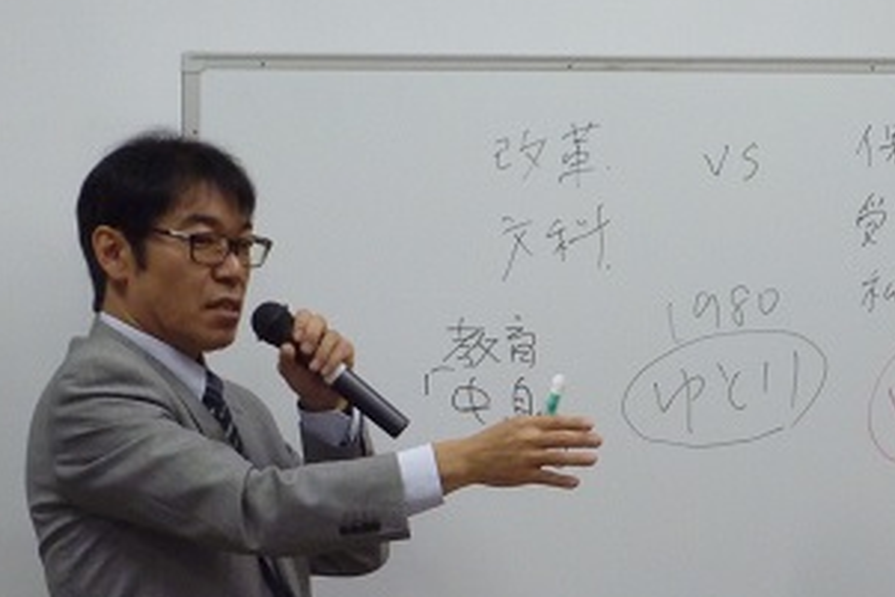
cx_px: 395
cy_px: 438
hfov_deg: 6.0
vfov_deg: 4.0
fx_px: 8506
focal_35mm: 342
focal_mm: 25.9
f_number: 4.5
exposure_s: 1/60
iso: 320
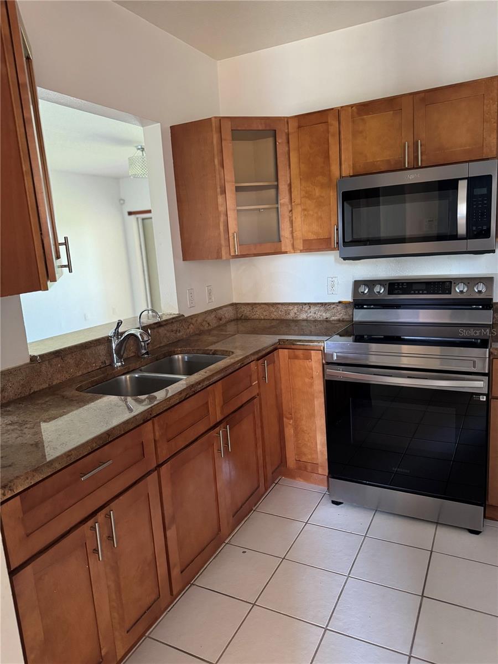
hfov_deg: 56.8
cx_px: 249
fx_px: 460
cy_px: 332
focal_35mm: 24
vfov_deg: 71.6
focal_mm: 6.76
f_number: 1.78
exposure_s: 1/60
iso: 640
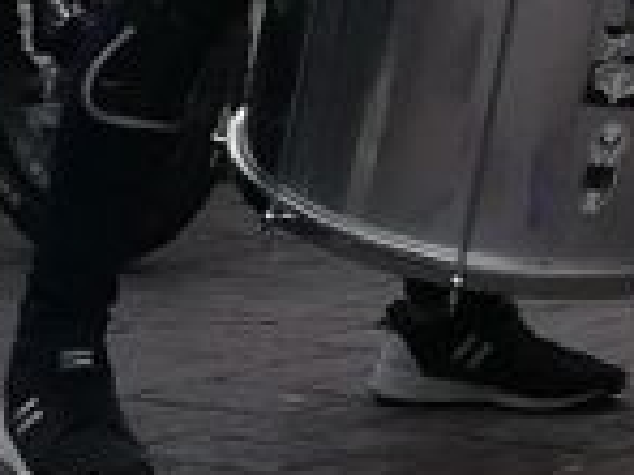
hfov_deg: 6.7
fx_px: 5183
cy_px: -522
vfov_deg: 5.1
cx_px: 1341
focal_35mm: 283
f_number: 2.2
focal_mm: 3.81
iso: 50
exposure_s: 1/146
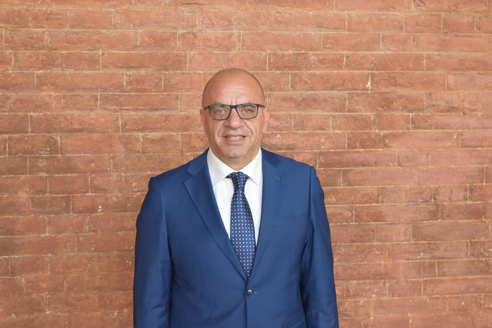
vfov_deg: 19.7
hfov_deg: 29.2
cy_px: 164
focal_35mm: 69
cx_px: 246
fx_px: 943
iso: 400
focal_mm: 46
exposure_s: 1/200
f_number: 7.1
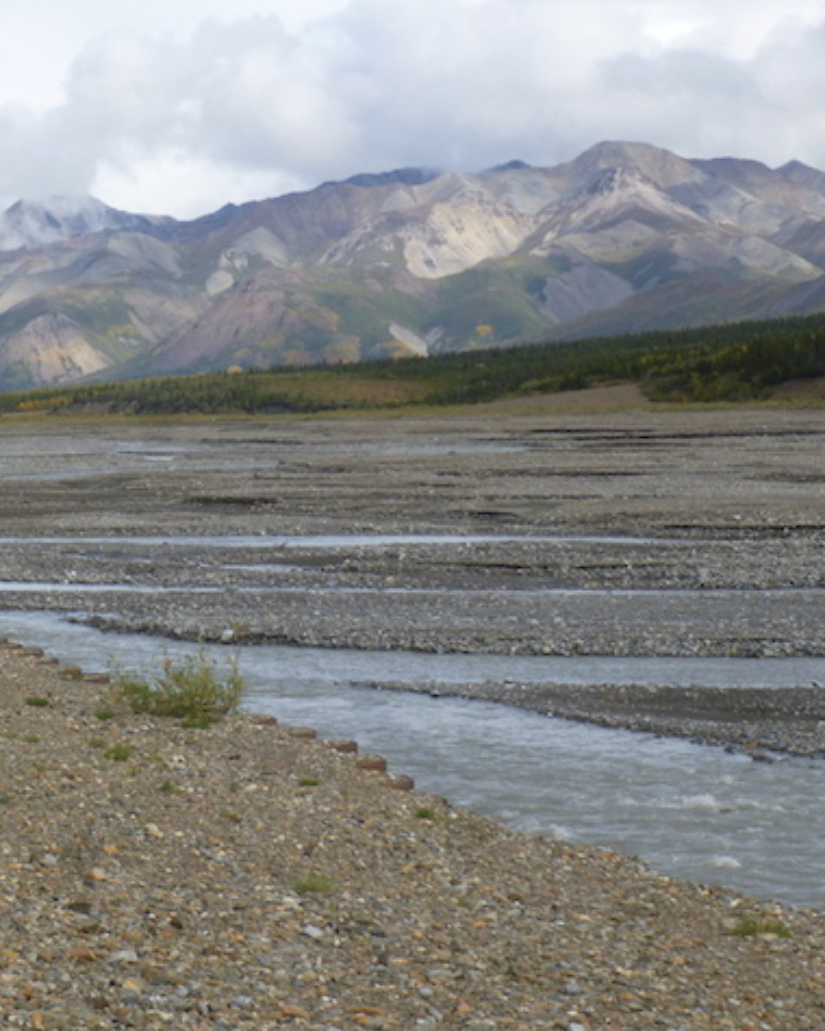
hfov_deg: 15.9
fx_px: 2930
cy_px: 512
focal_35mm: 96
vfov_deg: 20.0
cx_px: 176
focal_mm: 13.2
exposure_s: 1/320
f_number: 4.7
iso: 100
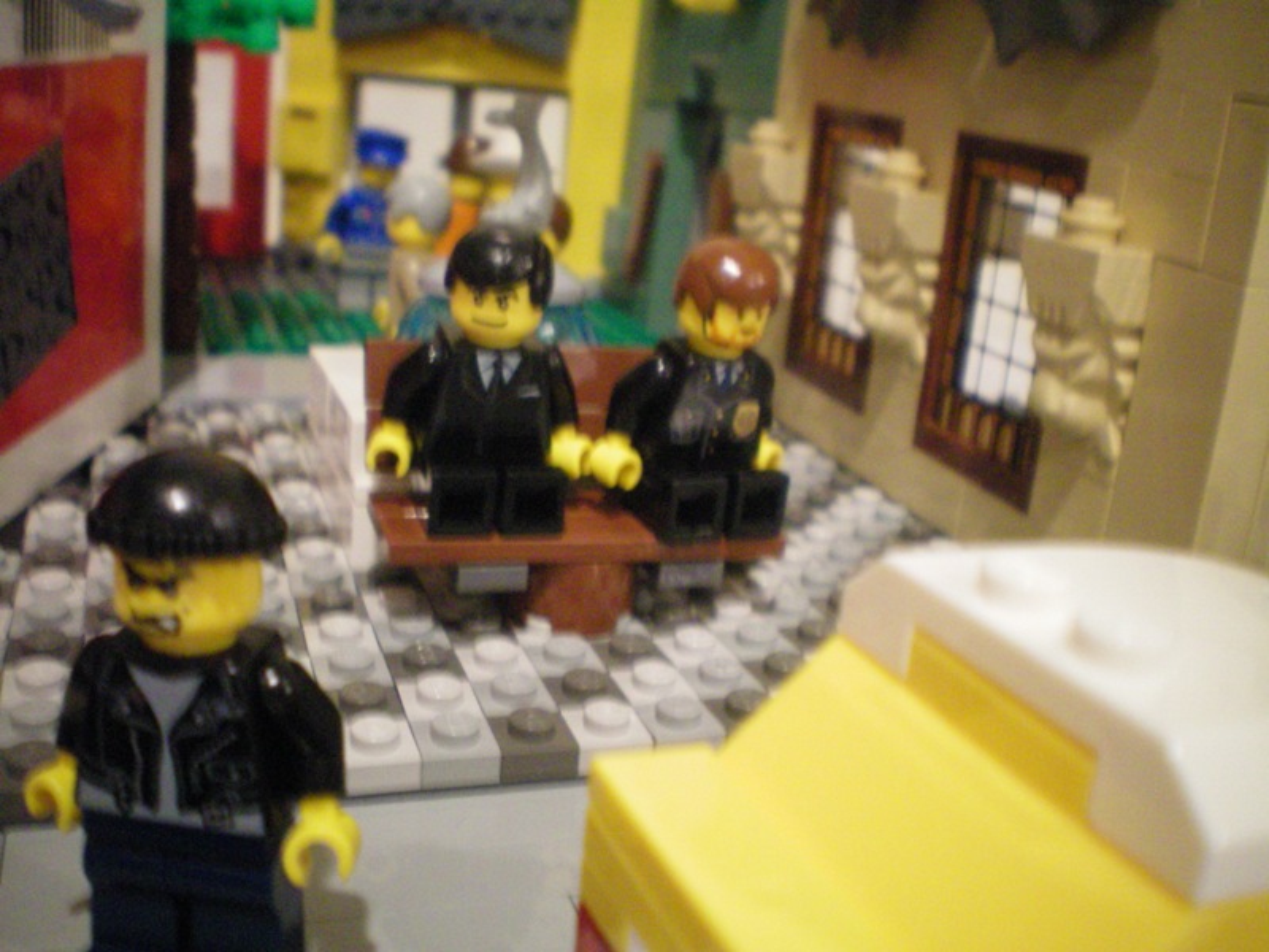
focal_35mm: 38
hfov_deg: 49.0
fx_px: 1393
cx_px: 634
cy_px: 476
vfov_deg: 37.7
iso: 400
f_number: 3.1
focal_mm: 6.3
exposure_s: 1/8
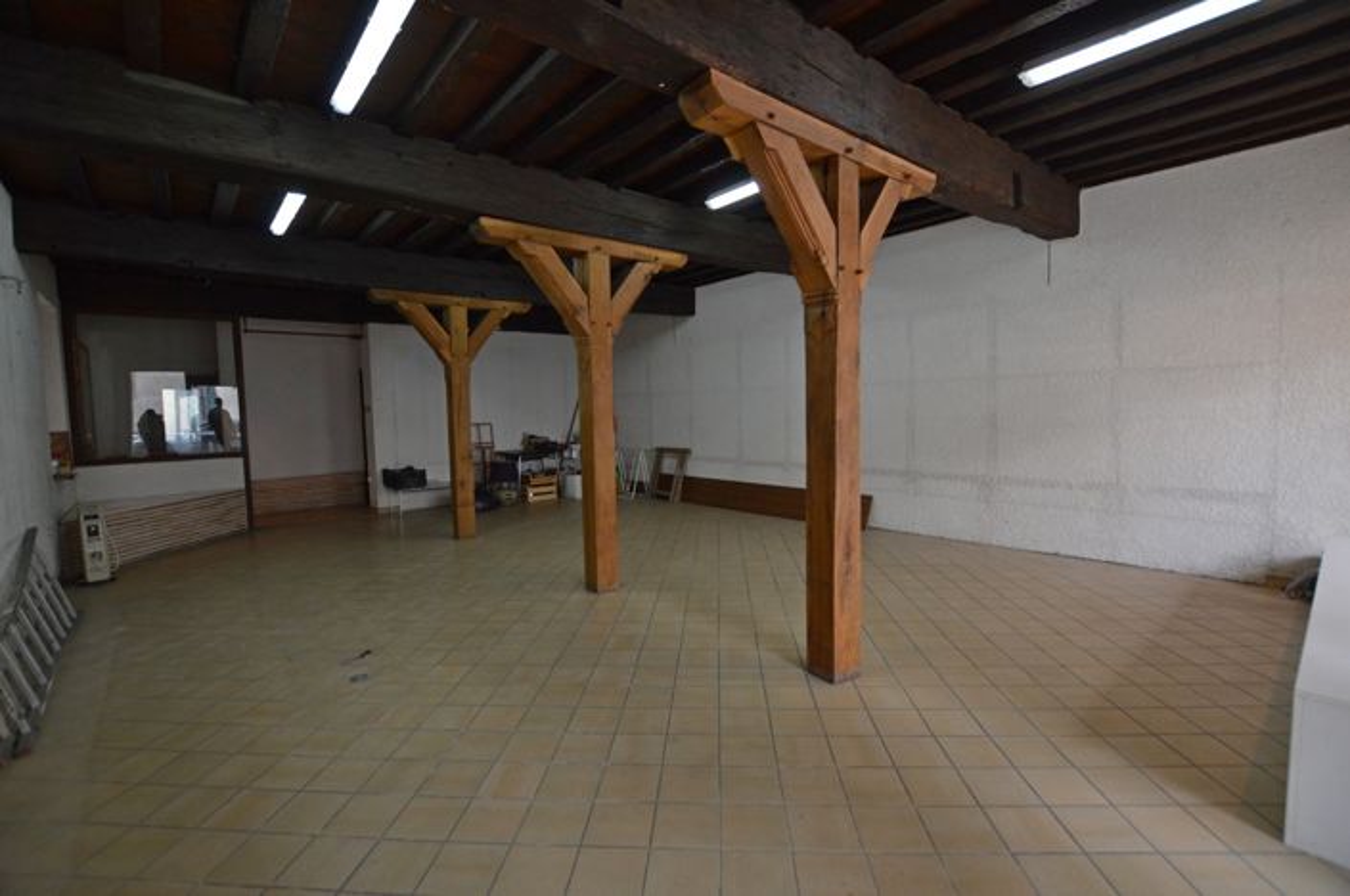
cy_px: 448
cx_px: 675
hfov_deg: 100.5
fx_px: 562
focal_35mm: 15
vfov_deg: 77.2
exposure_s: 1/60
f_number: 3.5
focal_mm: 10
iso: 720
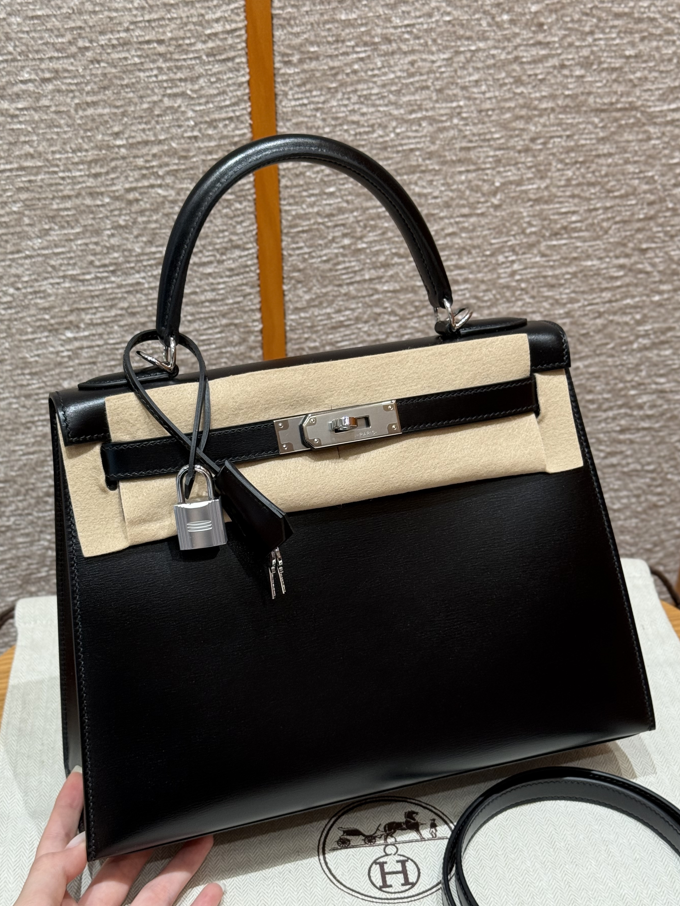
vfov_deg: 35.5
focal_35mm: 54
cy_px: 509
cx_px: 368
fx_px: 1414
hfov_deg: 27.0
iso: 100
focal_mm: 6.76
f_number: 1.78
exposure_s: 1/67
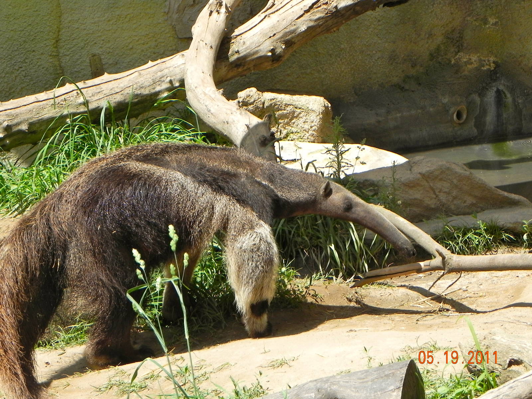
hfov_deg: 13.7
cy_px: 200
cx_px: 266
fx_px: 2213
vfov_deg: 10.3
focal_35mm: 144
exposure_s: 1/306
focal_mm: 25.7
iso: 160
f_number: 6.3
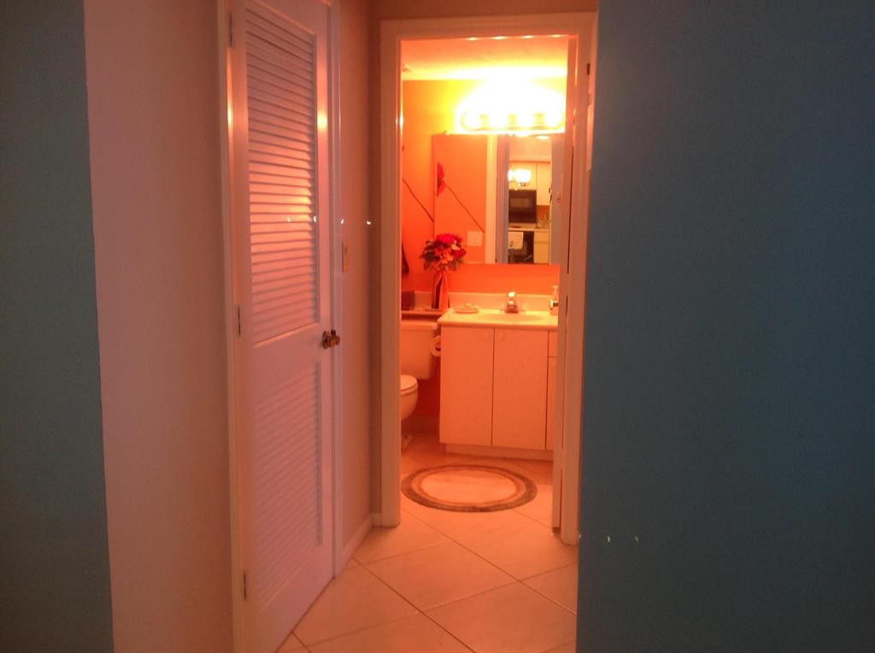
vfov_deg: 40.6
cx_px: 438
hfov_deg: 52.7
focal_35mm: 35
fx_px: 883
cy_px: 326
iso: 64
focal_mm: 4.28
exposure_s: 1/15
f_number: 2.4
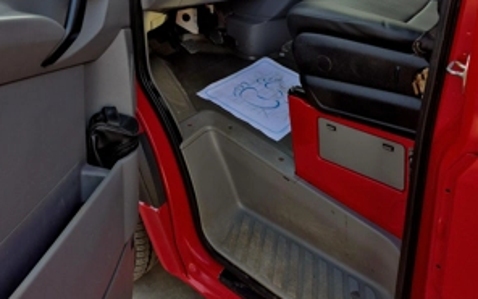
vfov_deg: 34.3
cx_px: 237
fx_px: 430
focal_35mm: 33
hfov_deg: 58.1
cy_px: -11
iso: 25
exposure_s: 1/256
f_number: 1.8
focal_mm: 5.4
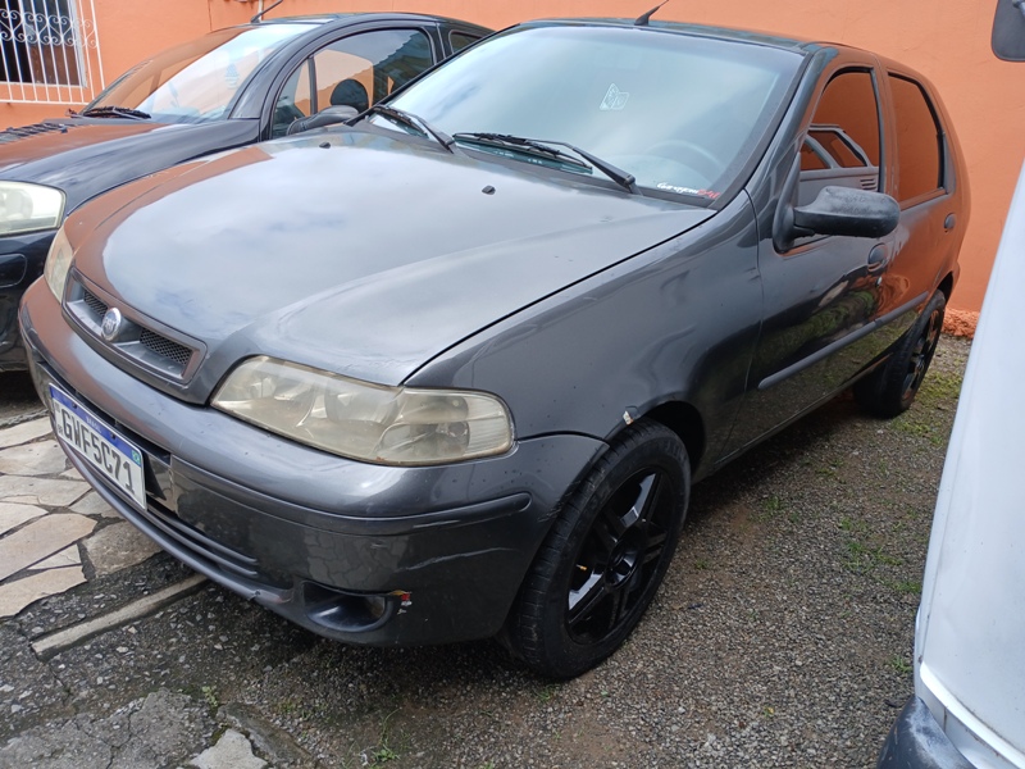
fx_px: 770
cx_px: 512
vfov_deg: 53.1
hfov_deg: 67.3
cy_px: 384
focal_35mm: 26
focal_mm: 3.98
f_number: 1.8
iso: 20
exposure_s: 1/231
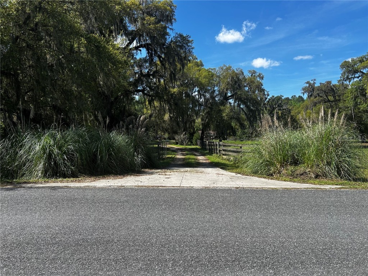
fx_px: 276
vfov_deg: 53.1
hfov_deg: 67.3
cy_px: 138
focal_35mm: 26
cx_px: 184
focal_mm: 5.7
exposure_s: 1/2632
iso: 50
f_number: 1.5
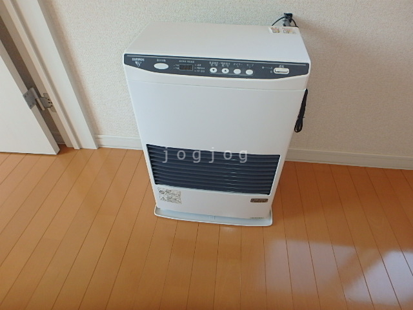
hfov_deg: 79.0
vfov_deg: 63.4
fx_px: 251
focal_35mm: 21
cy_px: 155
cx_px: 206
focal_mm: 3.7
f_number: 3.5
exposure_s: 1/50
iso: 200
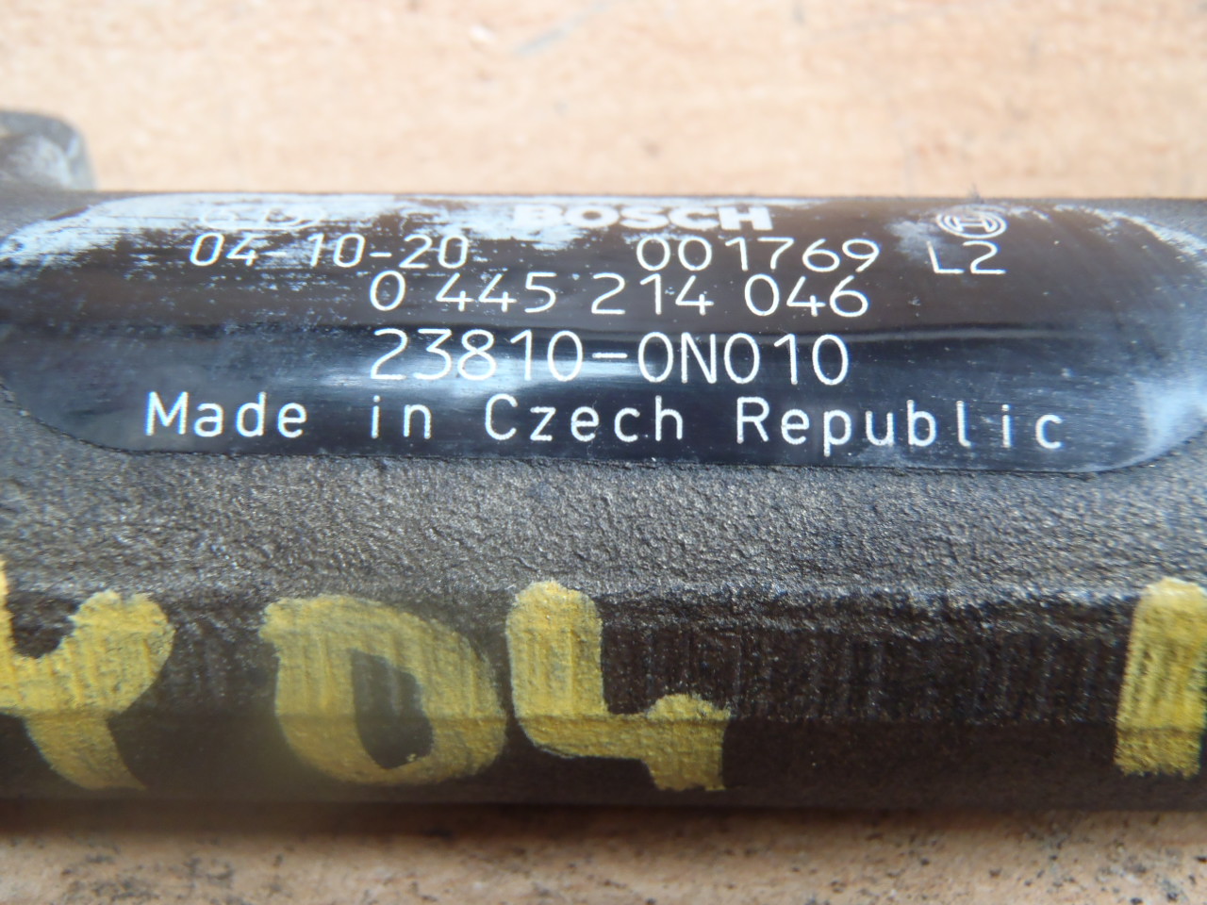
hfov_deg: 50.1
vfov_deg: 38.7
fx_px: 1290
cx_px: 604
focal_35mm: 37
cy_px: 452
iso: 200
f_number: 4.7
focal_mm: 6.64
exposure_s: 1/6
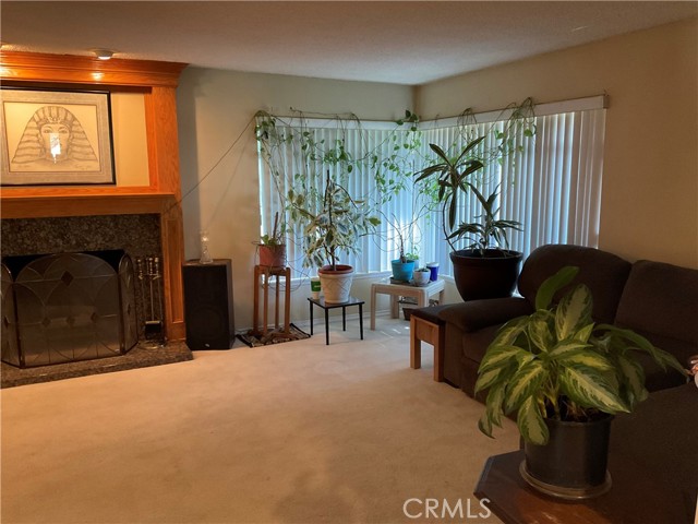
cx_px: 349
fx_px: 585
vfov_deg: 48.2
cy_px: 262
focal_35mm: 29
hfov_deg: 61.7
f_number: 1.8
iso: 250
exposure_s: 1/40
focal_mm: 3
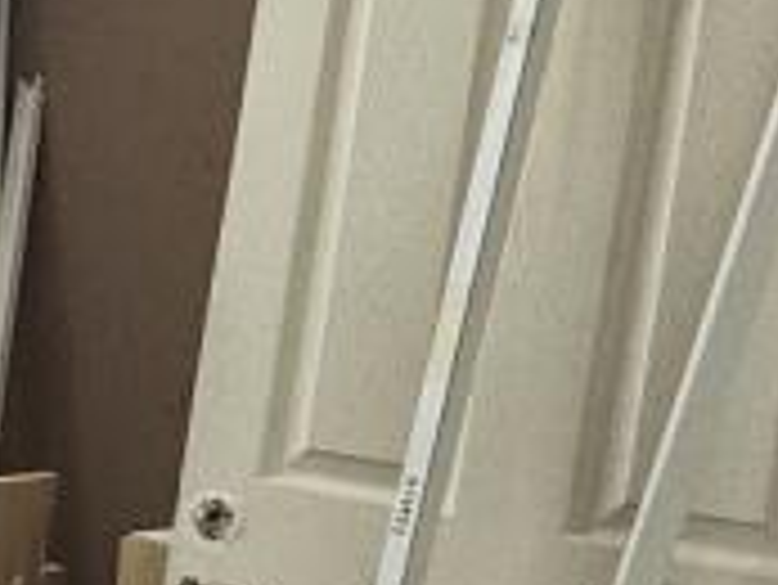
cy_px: 252
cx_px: -868
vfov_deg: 17.8
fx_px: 1867
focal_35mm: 83
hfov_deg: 16.5
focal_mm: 2.22
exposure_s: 1/99
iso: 64
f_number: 2.2
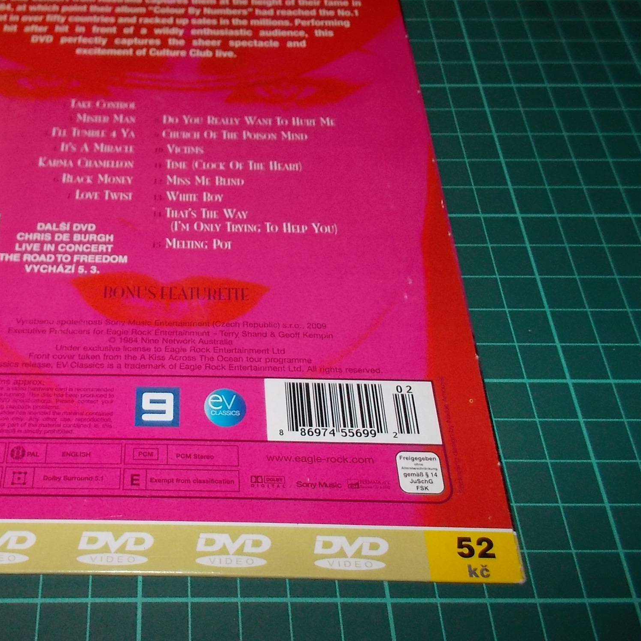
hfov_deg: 41.7
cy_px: 286
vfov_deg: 42.8
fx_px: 817
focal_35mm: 39
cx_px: 171
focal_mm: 4.1
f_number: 3.3
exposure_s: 1/30
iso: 200
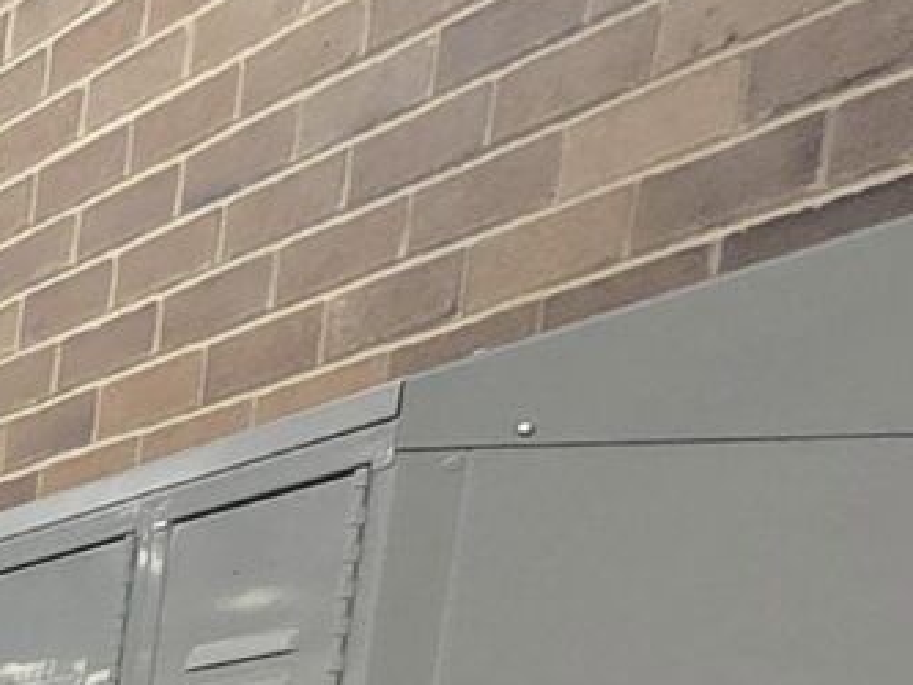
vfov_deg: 12.3
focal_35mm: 100
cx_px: -2070
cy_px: 1543
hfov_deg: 10.4
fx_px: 2638
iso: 125
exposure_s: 1/60
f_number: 2.2
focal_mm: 2.2
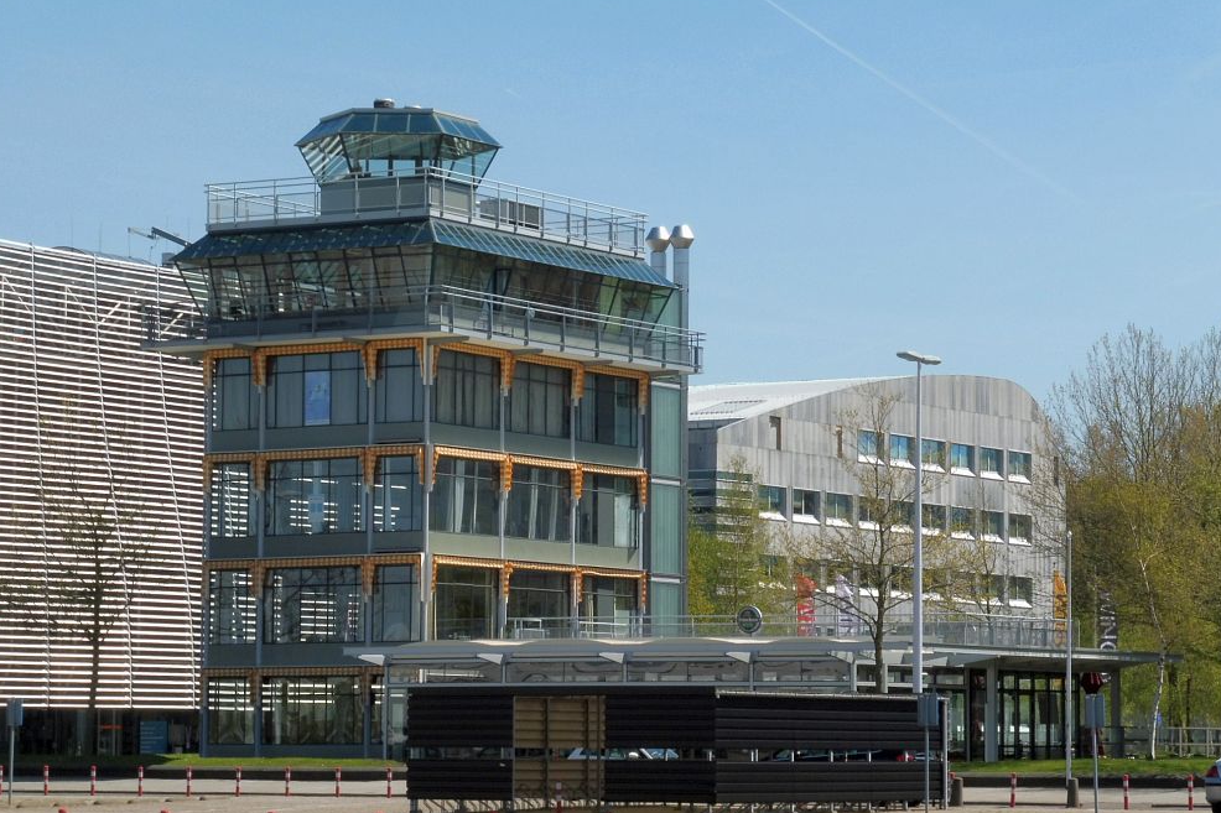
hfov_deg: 16.5
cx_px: 599
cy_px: 402
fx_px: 4205
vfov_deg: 11.1
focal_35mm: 124
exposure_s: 1/320
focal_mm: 20.6
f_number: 7.1
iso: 100
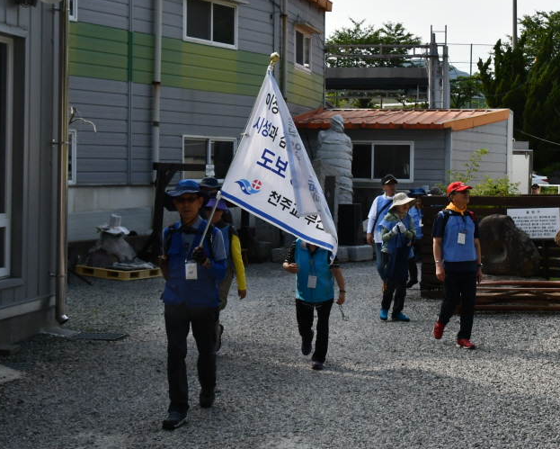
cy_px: 157
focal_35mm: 66
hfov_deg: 28.6
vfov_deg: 23.1
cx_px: 332
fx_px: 1094
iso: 800
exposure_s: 1/1000
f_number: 13
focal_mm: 28
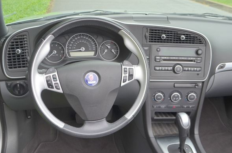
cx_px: 107
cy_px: 75
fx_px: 251
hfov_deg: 49.6
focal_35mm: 39
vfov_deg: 34.0
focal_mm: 24
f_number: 5.6
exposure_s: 1/125
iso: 200
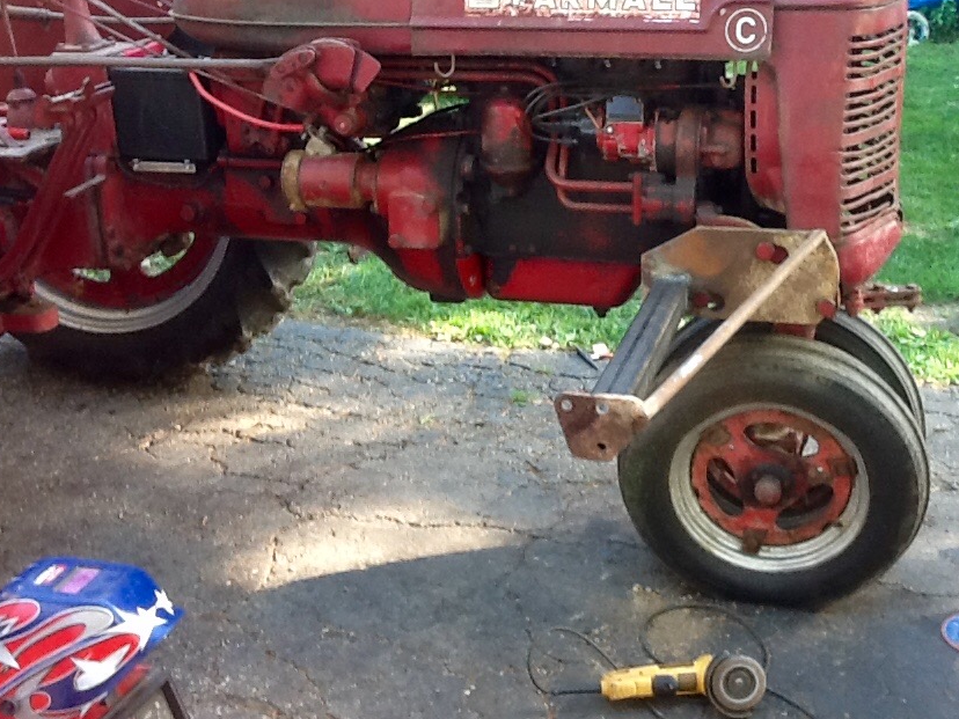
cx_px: 540
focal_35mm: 51
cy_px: 376
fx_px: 1413
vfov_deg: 28.6
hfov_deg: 37.4
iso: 40
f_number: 2.4
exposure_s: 1/30
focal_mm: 2.03
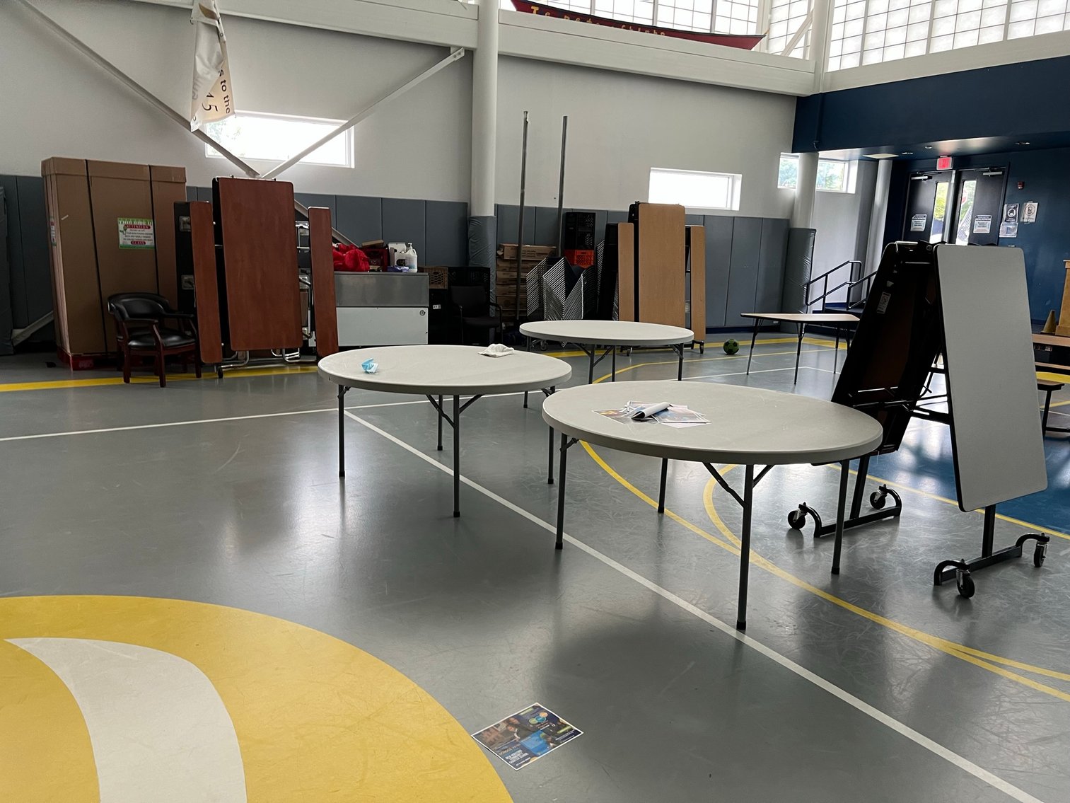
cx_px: 535
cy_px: 402
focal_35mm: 26
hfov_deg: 67.3
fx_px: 804
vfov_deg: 53.1
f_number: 1.5
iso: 125
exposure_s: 1/86
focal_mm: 5.7
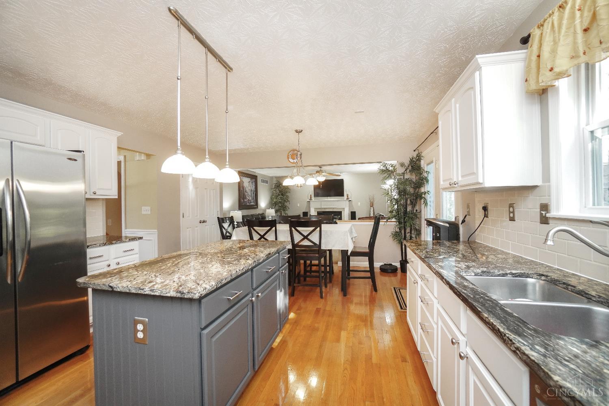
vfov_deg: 77.3
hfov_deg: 100.4
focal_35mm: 15
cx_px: 304
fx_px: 254
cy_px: 203
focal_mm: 10
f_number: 4
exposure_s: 1/60
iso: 1250
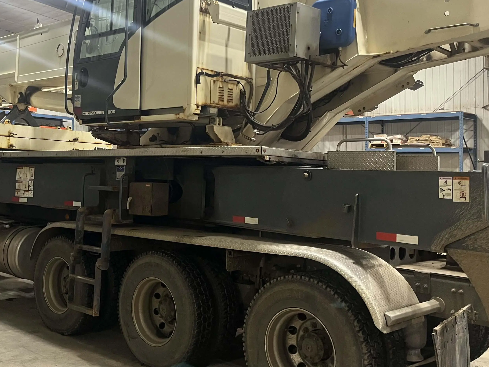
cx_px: 179
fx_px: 593
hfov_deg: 44.4
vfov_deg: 34.2
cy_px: 139
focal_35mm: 42
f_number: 1.6
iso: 320
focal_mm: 5.1
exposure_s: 1/60
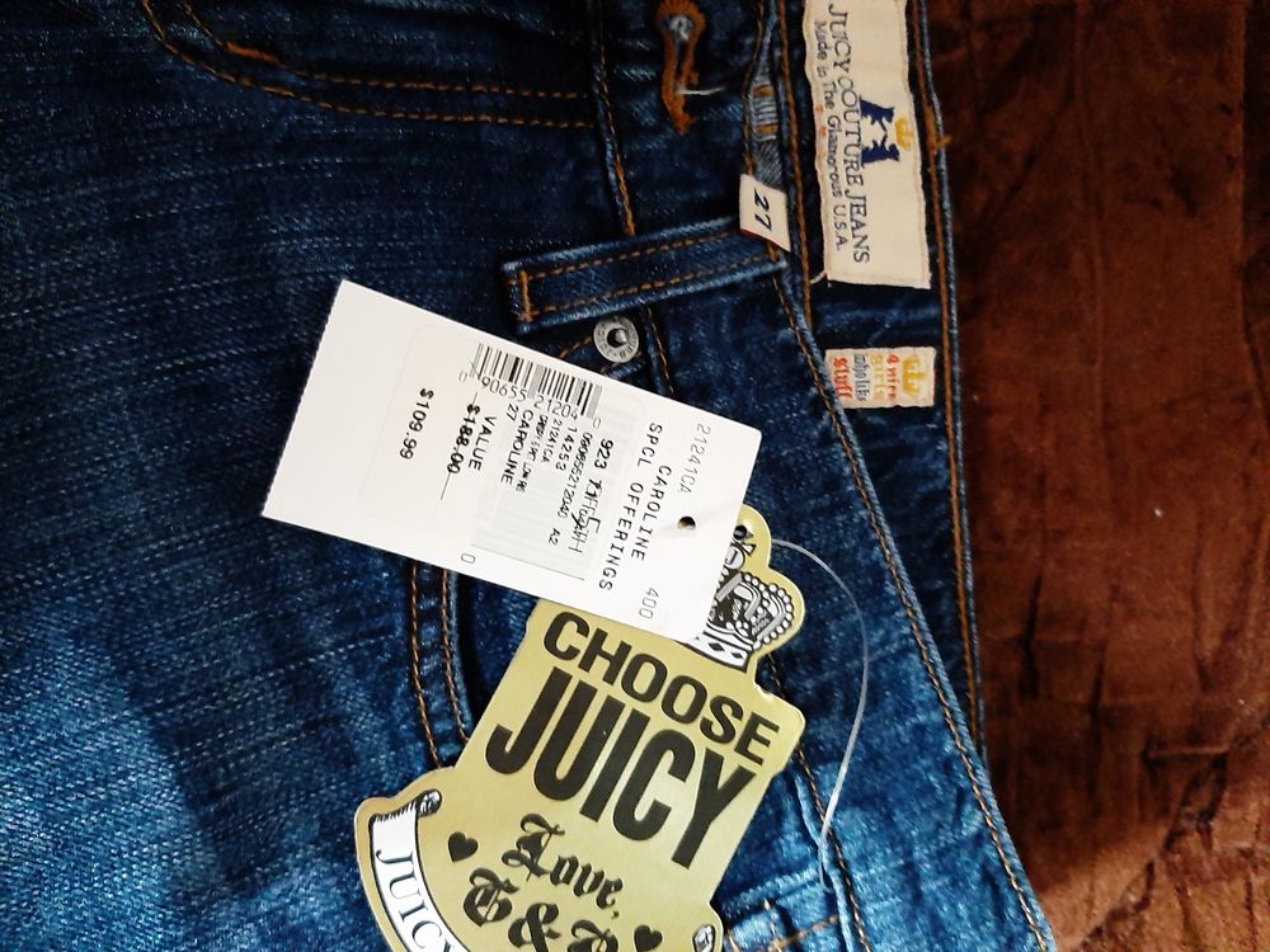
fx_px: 954
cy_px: 476
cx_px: 635
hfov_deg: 67.3
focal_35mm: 26
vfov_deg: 53.1
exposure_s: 1/17
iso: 1000
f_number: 1.7
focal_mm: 3.93
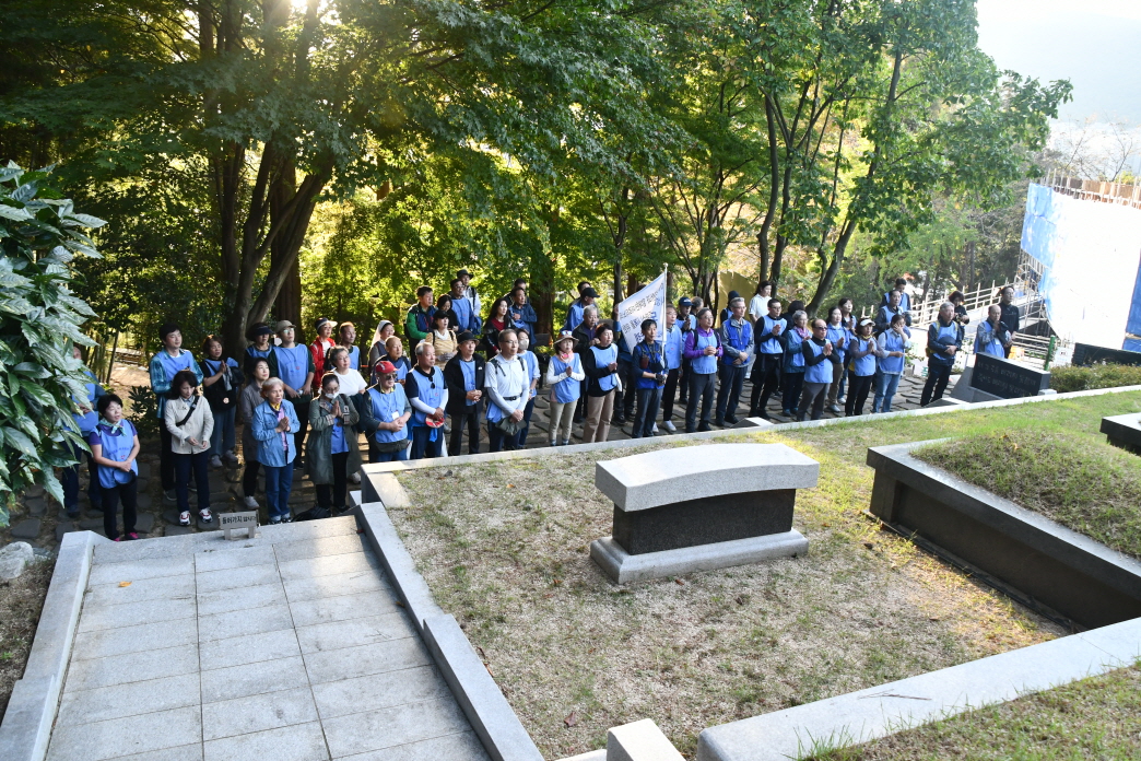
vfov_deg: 47.9
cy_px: 380
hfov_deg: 67.4
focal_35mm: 27
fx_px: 856
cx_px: 570
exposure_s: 1/160
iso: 800
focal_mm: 18
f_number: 6.3
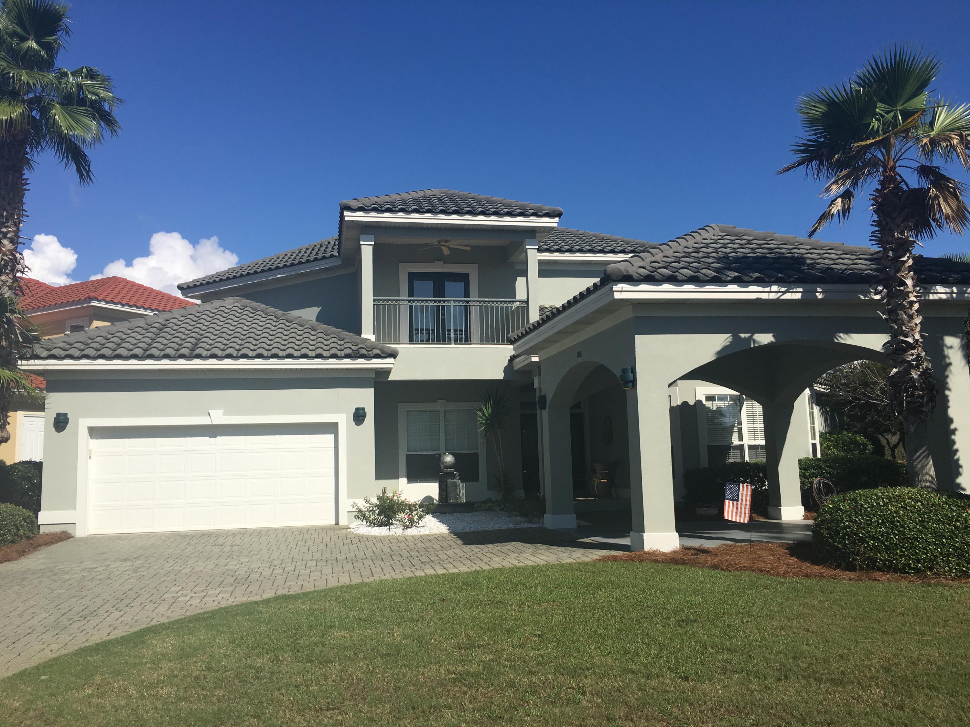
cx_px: 485
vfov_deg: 48.2
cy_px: 364
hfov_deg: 61.7
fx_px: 813
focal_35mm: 29
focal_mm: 4.15
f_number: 2.2
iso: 25
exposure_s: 1/2849
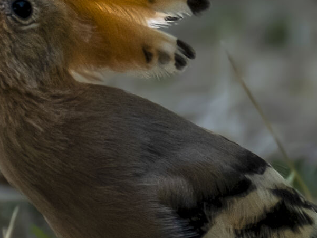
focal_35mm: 2304
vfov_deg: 0.6
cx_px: 7
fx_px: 21103
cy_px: 127
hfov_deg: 0.9
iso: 250
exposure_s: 1/320
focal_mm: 400
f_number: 5.6
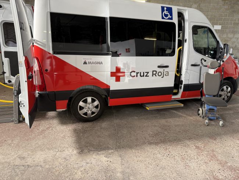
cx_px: 120
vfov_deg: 56.8
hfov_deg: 71.6
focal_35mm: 24
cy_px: 90
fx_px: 166
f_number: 1.78
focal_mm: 6.76
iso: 125
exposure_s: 1/50
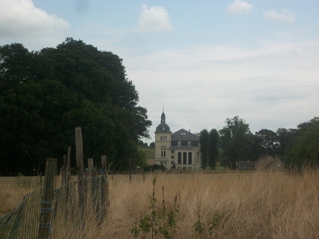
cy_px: 120
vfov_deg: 15.4
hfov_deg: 20.4
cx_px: 160
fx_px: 885
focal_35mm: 96
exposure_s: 1/640
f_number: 5.2
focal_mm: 17.1
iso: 80
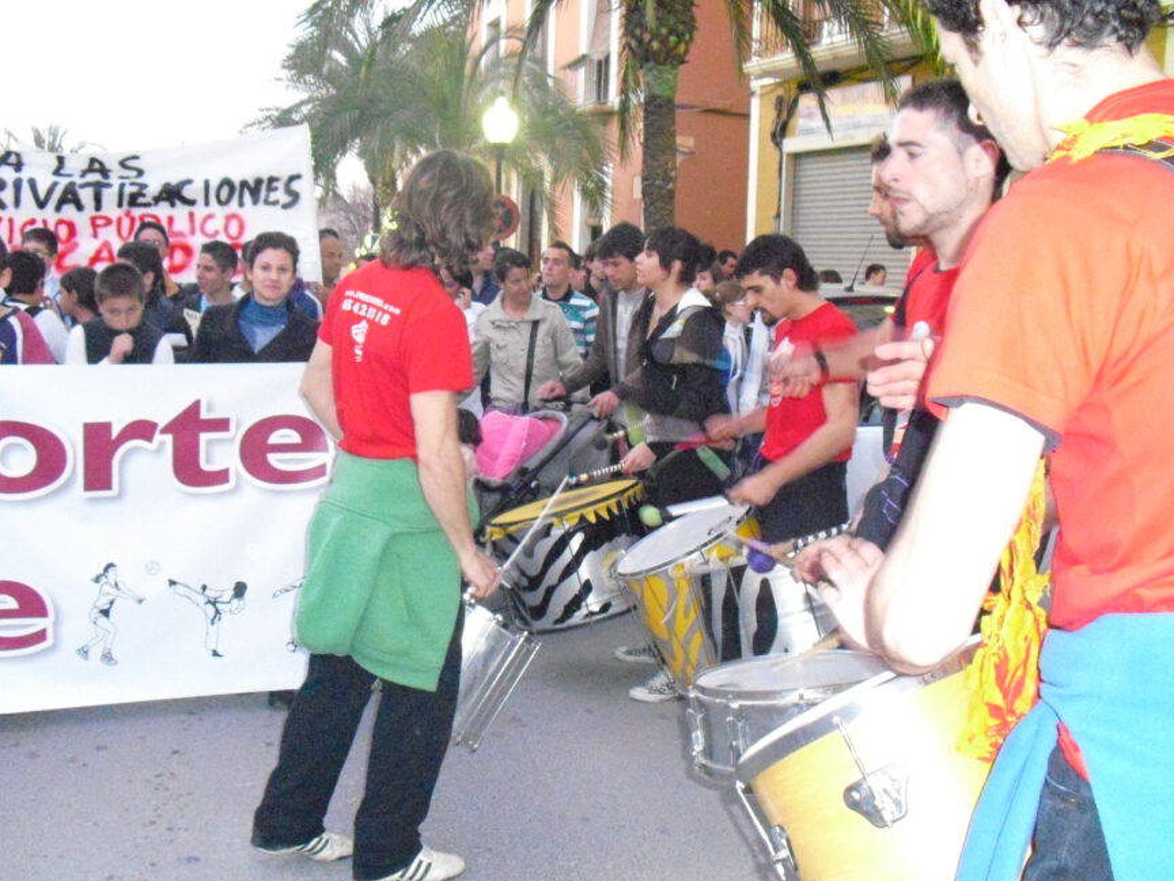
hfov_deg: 46.8
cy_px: 443
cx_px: 565
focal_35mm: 40
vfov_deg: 36.0
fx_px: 1357
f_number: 3.1
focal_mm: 6.3
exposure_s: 1/60
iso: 1600
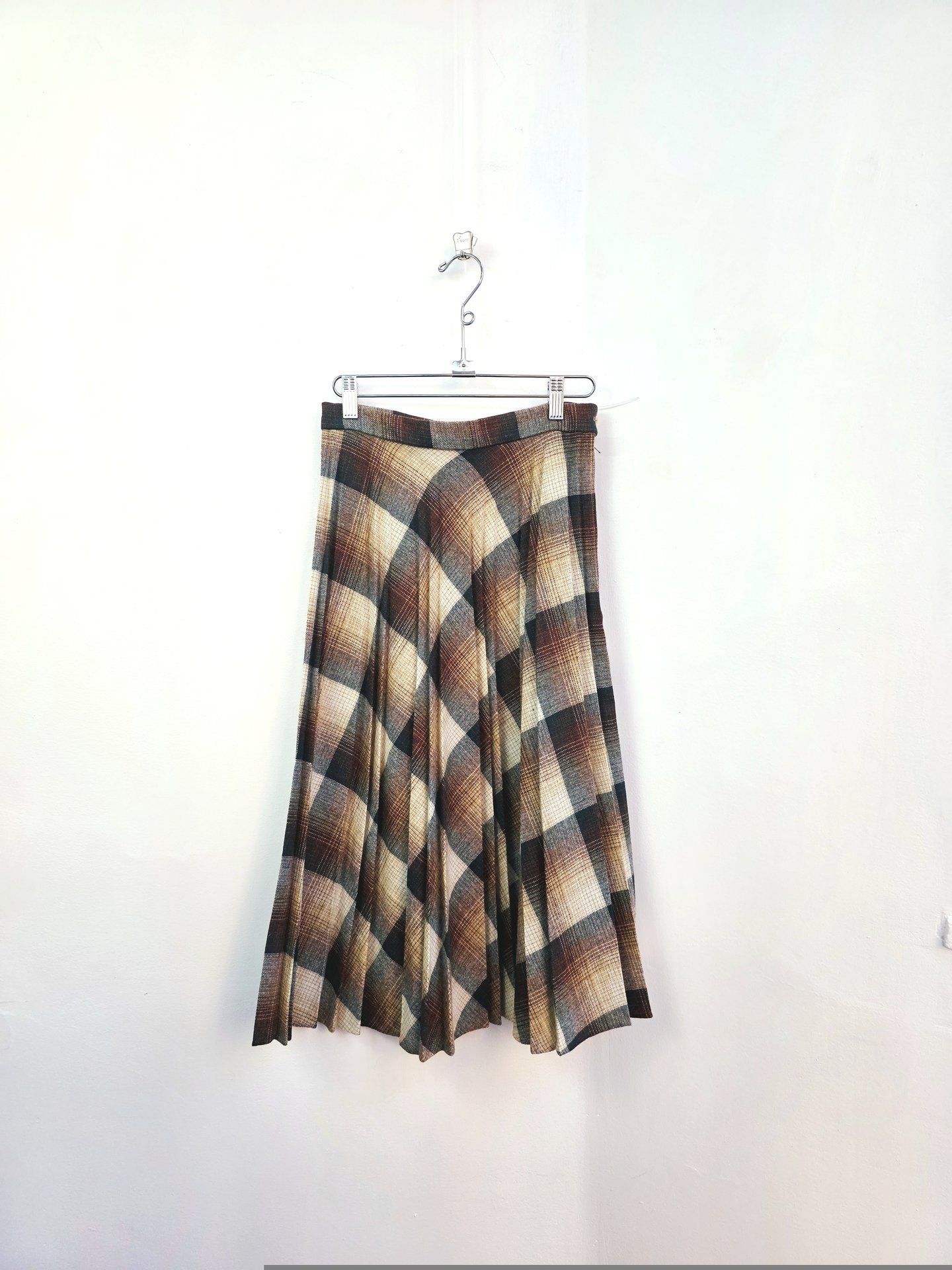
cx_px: 476
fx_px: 843
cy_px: 635
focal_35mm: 23
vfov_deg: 73.9
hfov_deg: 58.9
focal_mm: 6.3
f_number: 1.7
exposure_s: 1/120
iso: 125
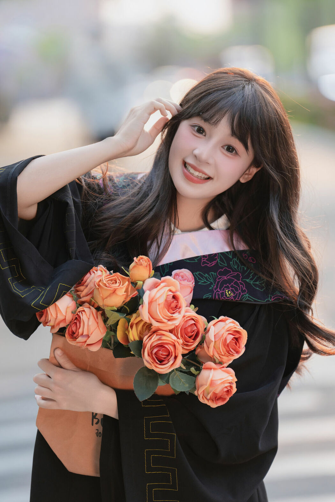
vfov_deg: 10.3
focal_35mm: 200
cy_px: 251
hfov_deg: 6.9
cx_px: 168
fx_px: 2791
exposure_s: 1/640
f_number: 2.8
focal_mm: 200
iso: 640
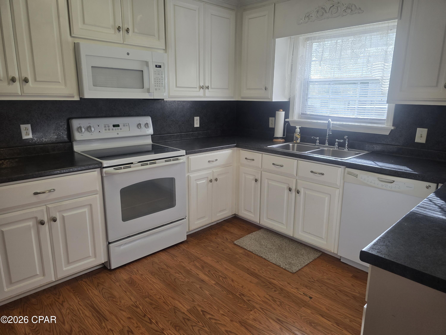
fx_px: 296
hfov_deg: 73.9
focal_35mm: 23
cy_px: 168
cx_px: 223
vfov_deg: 58.9
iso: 80
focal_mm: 6.3
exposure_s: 1/120
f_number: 1.7
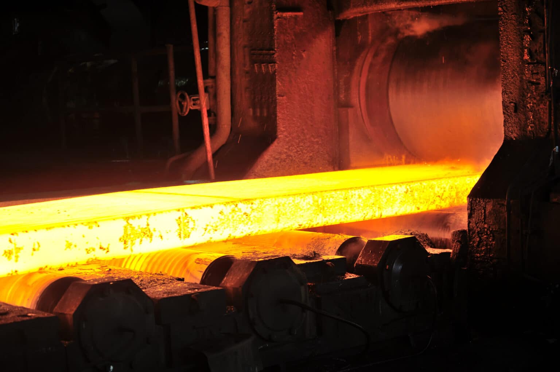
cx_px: 280
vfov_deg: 19.4
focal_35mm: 70
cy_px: 186
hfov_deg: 28.9
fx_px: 1088
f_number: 2.8
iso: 250
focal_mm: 70
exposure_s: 1/100
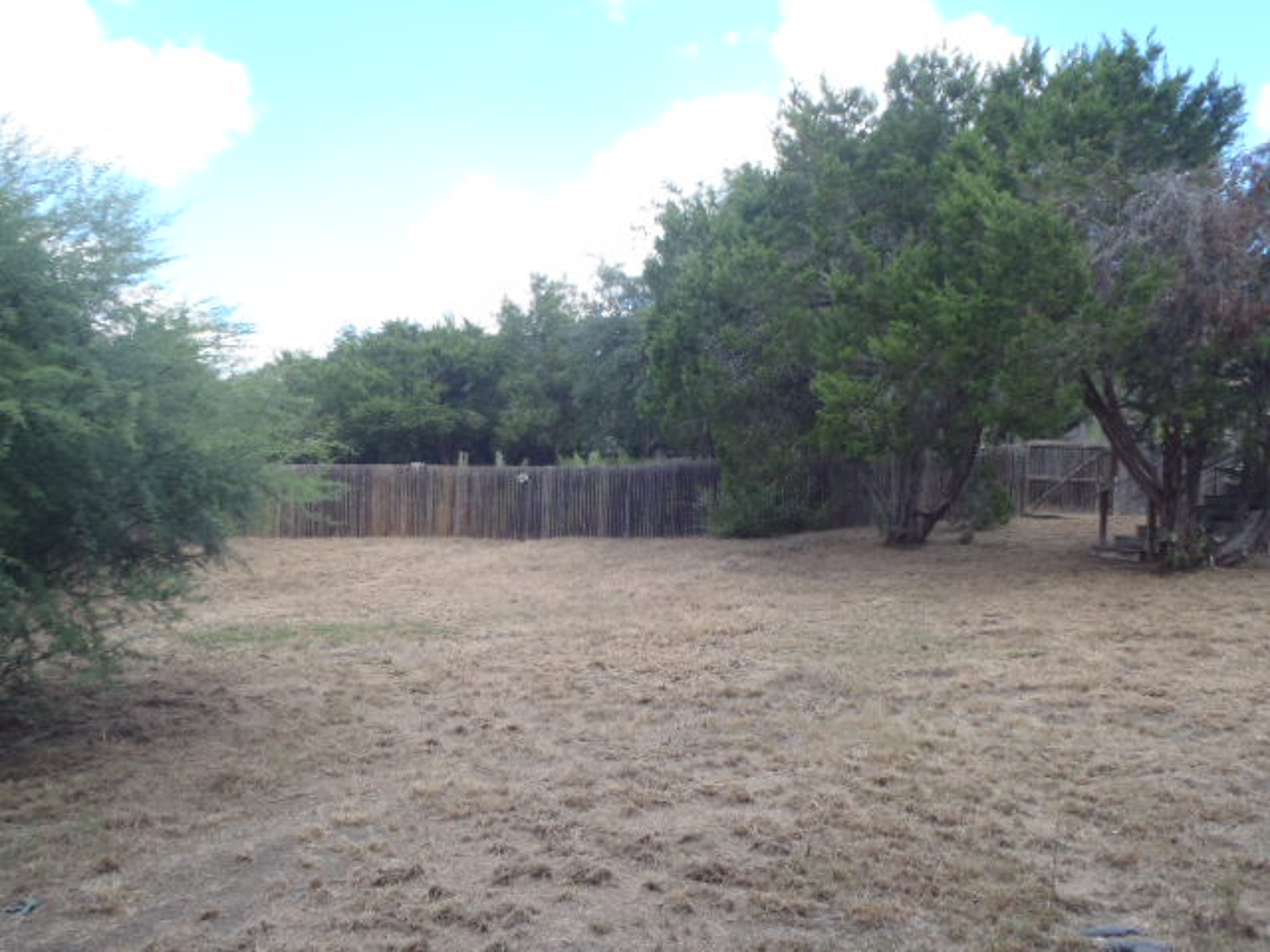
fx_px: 1027
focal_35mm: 28
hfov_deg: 63.4
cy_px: 476
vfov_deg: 49.7
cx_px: 635
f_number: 3.9
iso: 160
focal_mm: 5
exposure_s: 1/250
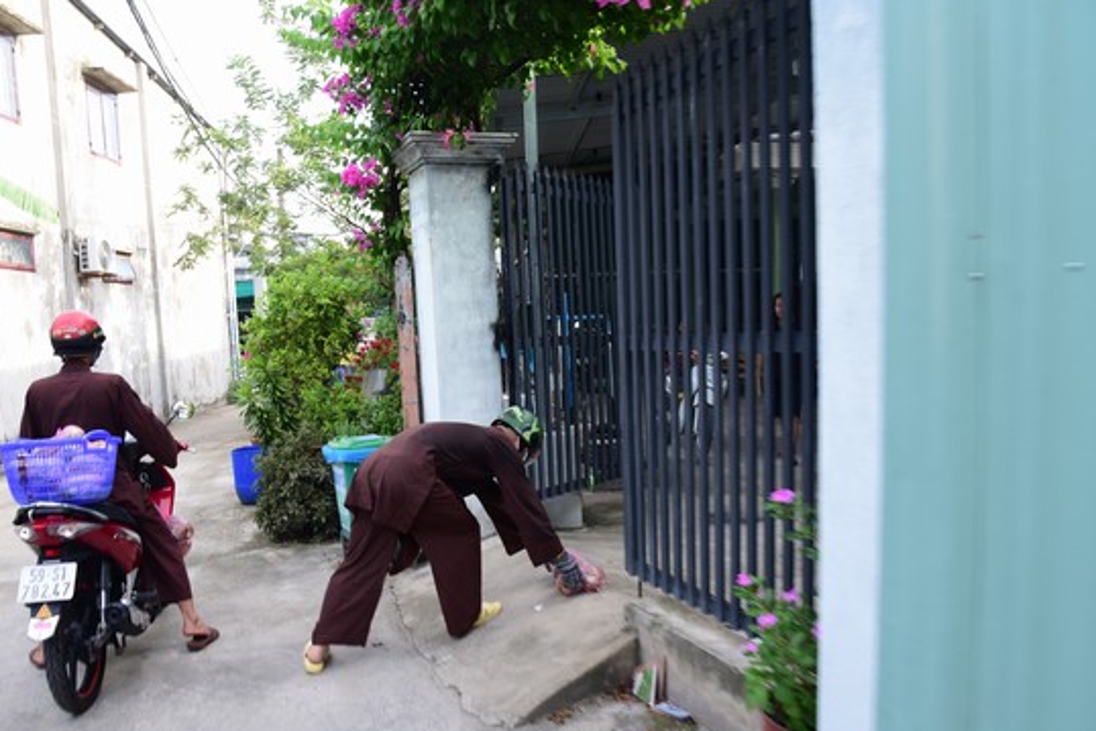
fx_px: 883
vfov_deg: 44.8
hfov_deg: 63.6
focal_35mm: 29
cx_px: 558
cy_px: 421
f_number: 7.1
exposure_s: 1/80
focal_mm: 24
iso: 250
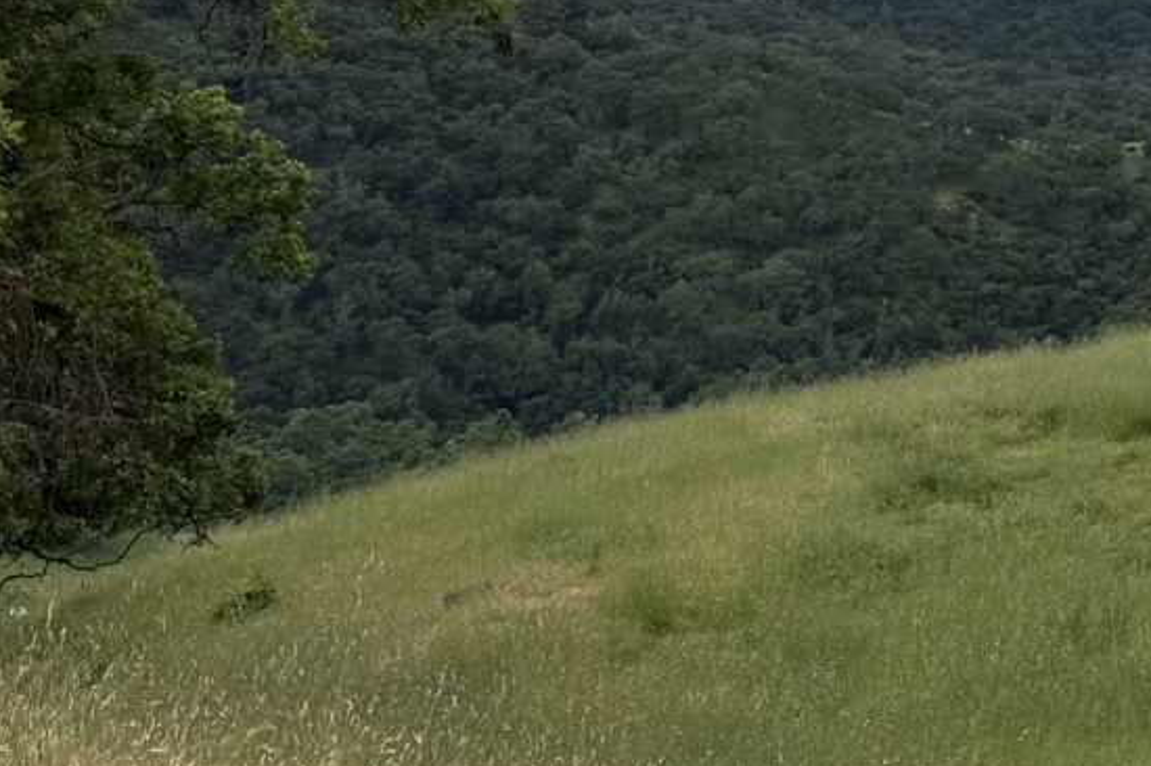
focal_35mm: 93
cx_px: 2005
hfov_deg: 18.0
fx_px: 2972
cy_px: -144
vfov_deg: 14.3
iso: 80
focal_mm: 6.76
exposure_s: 1/3279
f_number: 1.78
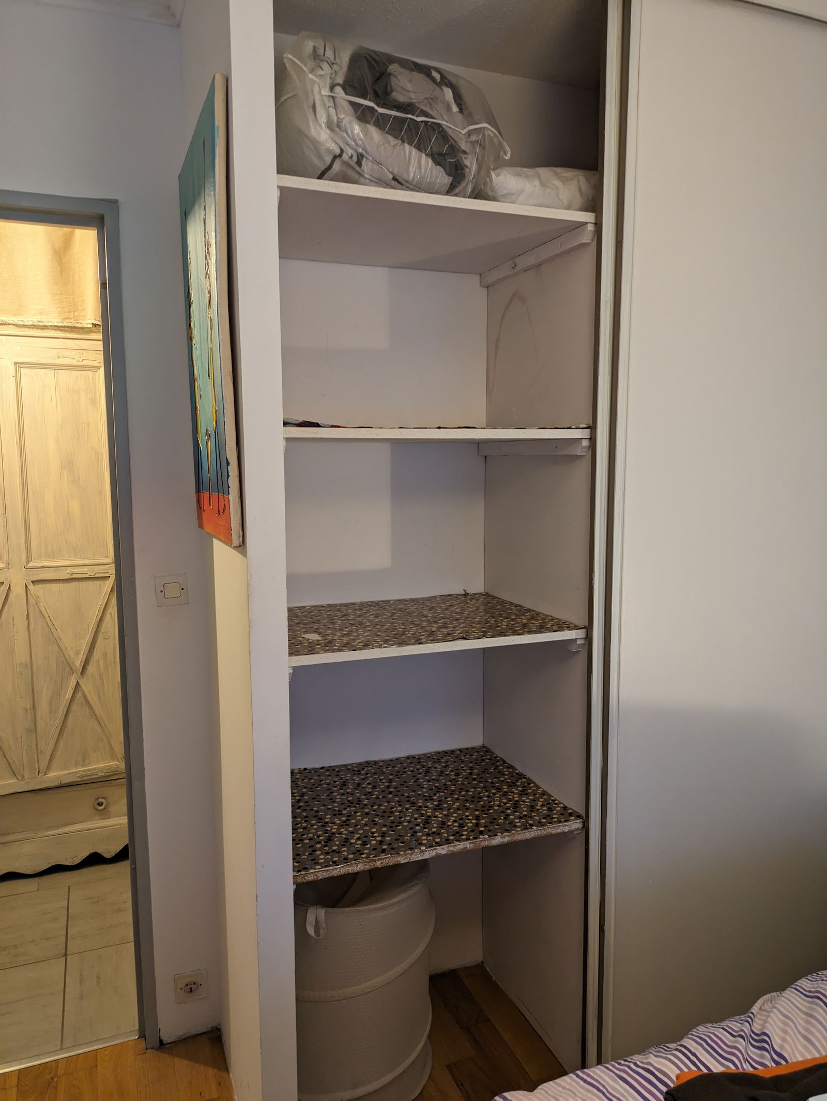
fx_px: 796
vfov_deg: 69.4
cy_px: 550
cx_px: 414
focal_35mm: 25
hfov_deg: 54.9
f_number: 1.89
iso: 375
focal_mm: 5.43
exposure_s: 1/50
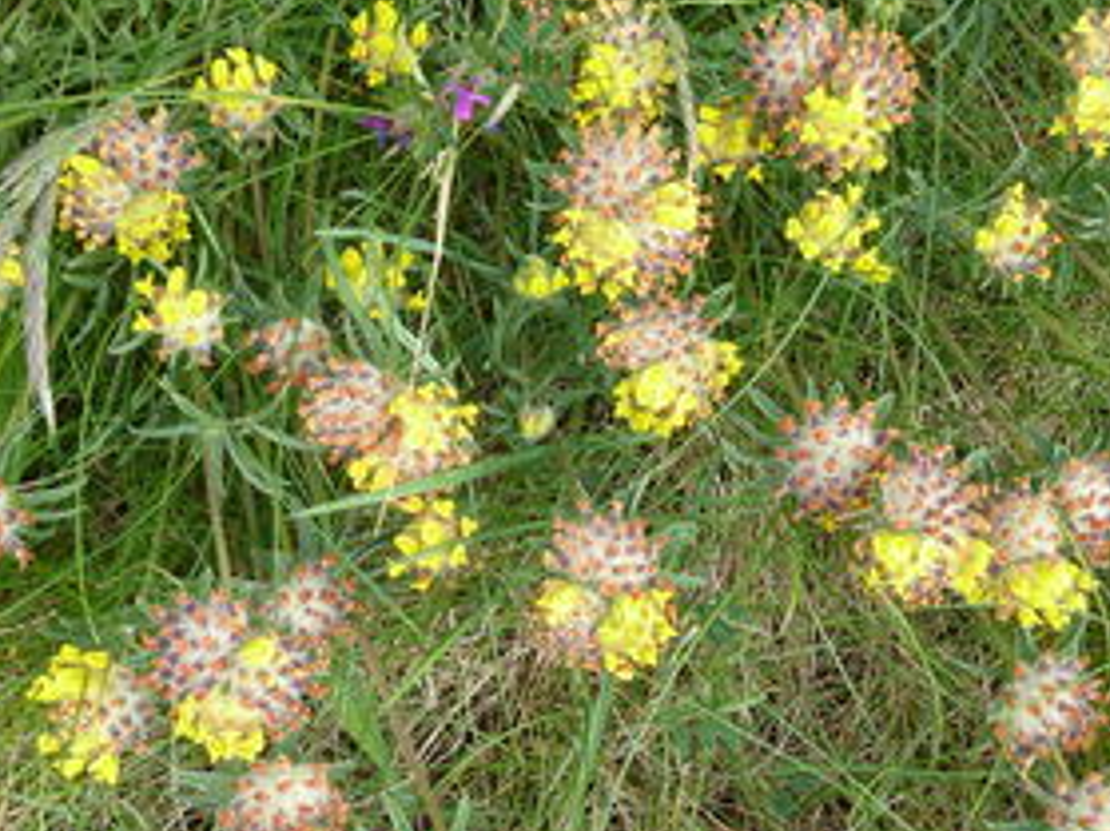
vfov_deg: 35.9
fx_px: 1282
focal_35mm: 40
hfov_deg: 46.8
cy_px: 412
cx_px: 503
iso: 80
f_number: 3.3
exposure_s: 1/160
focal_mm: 4.1
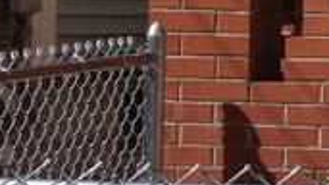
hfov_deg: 6.6
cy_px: 79
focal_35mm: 297
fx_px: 2590
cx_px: 1019
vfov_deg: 4.1
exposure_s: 1/1842
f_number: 2.4
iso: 64
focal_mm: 4.28
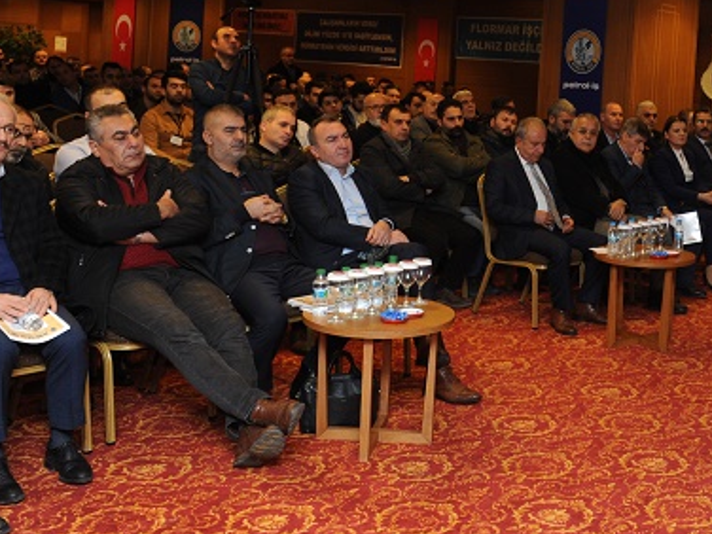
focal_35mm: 49
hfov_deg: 35.8
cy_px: 116
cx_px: 680
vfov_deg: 29.1
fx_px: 1008
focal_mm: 24
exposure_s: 1/60
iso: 1000
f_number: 6.3
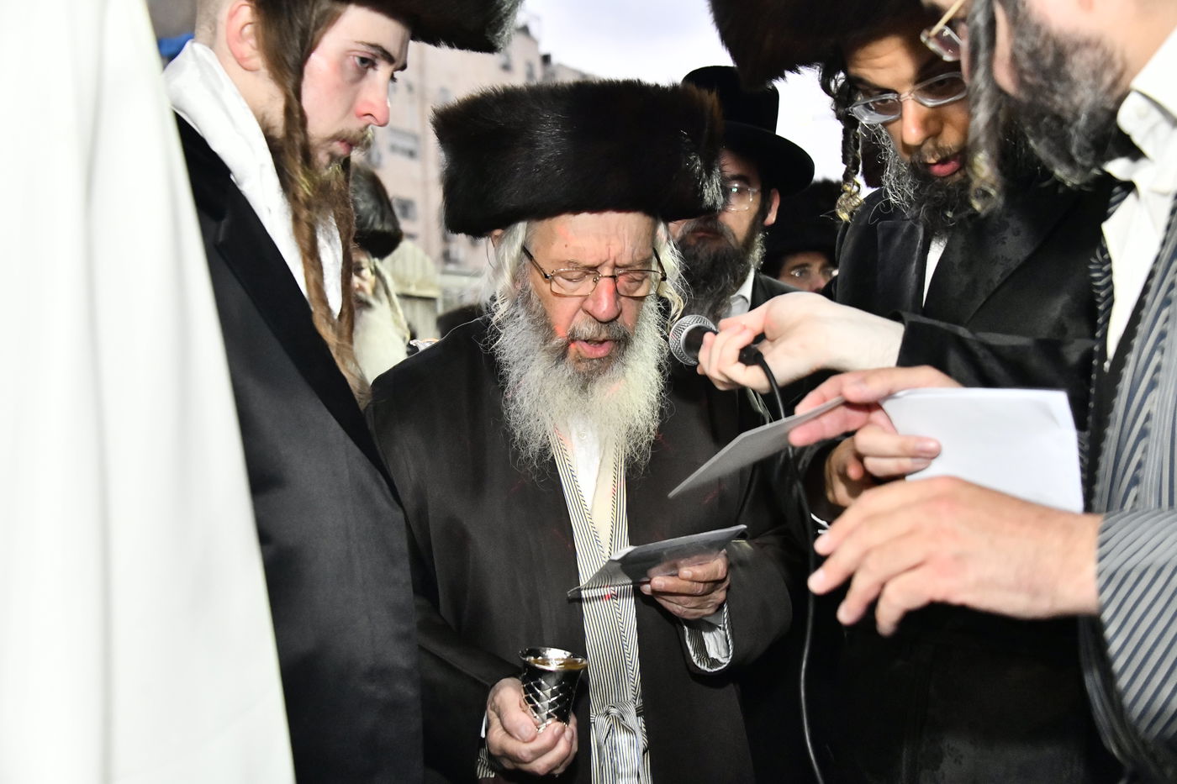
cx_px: 588
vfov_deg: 27.0
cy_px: 392
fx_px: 1634
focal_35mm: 50
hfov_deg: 39.6
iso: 5000
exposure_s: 1/100
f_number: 5.6
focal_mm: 50
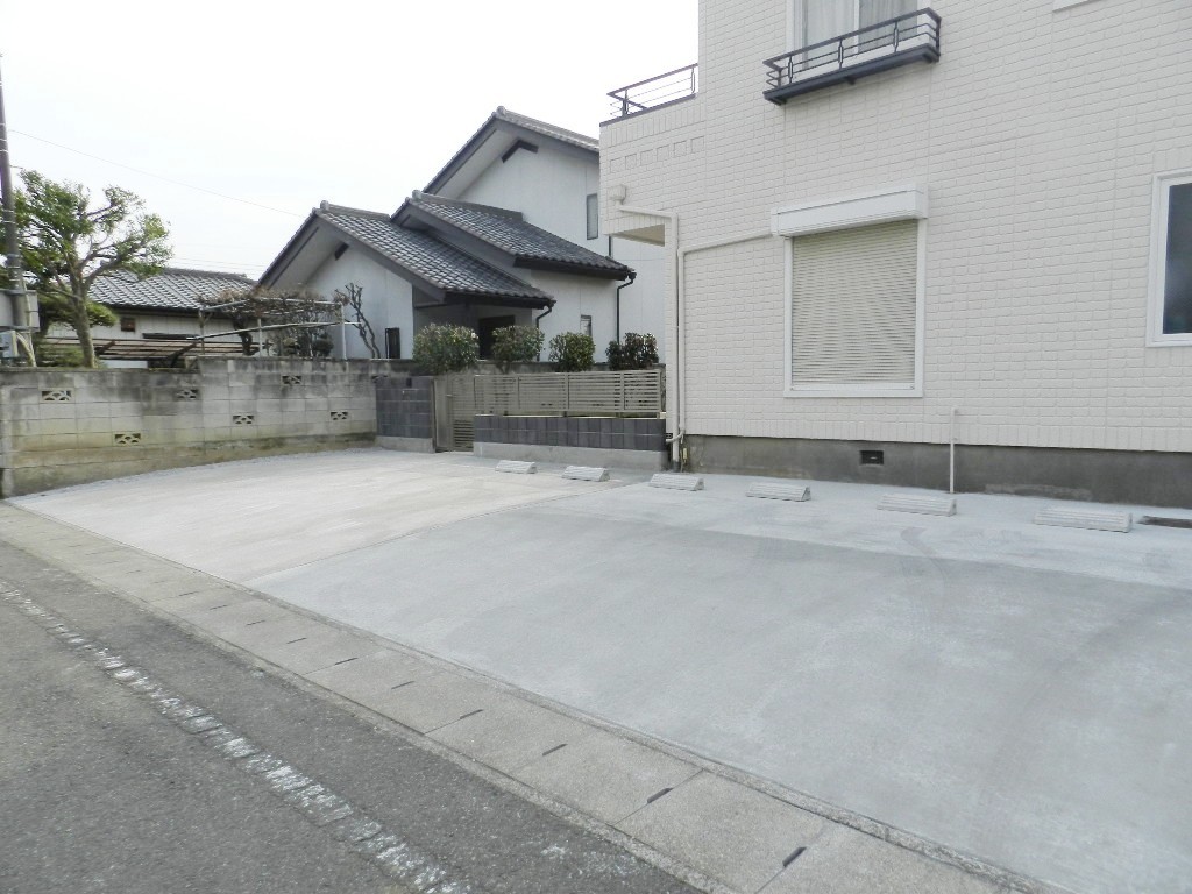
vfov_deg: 58.9
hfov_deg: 73.9
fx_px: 792
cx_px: 596
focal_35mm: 23
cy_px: 447
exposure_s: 1/640
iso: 160
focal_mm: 4
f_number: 4
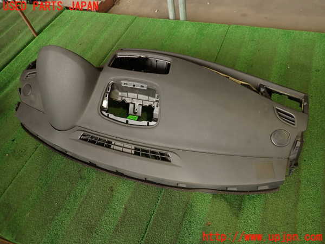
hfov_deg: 69.4
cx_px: 162
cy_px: 122
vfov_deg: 54.9
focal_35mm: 25
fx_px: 235
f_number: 2
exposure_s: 1/40
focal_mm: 4.5
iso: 200
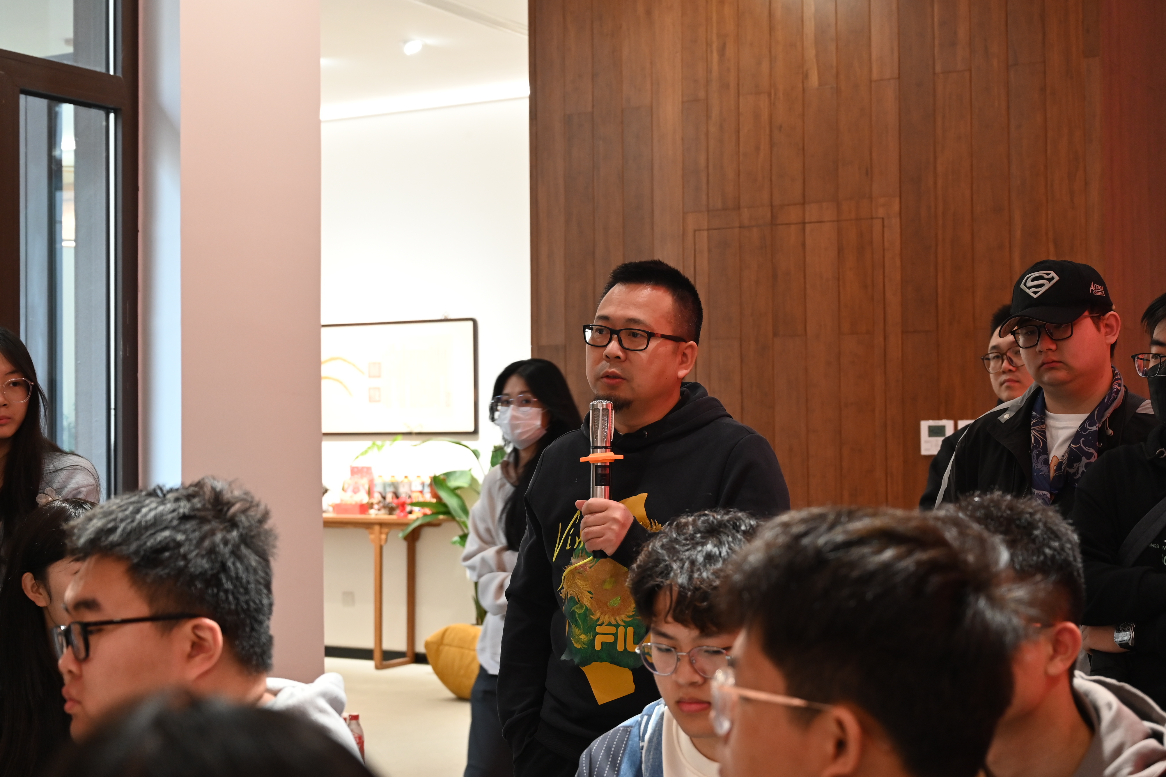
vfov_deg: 26.0
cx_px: 625
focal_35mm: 52
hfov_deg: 38.2
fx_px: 1684
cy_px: 387
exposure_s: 1/80
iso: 1250
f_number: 4.5
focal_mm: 46
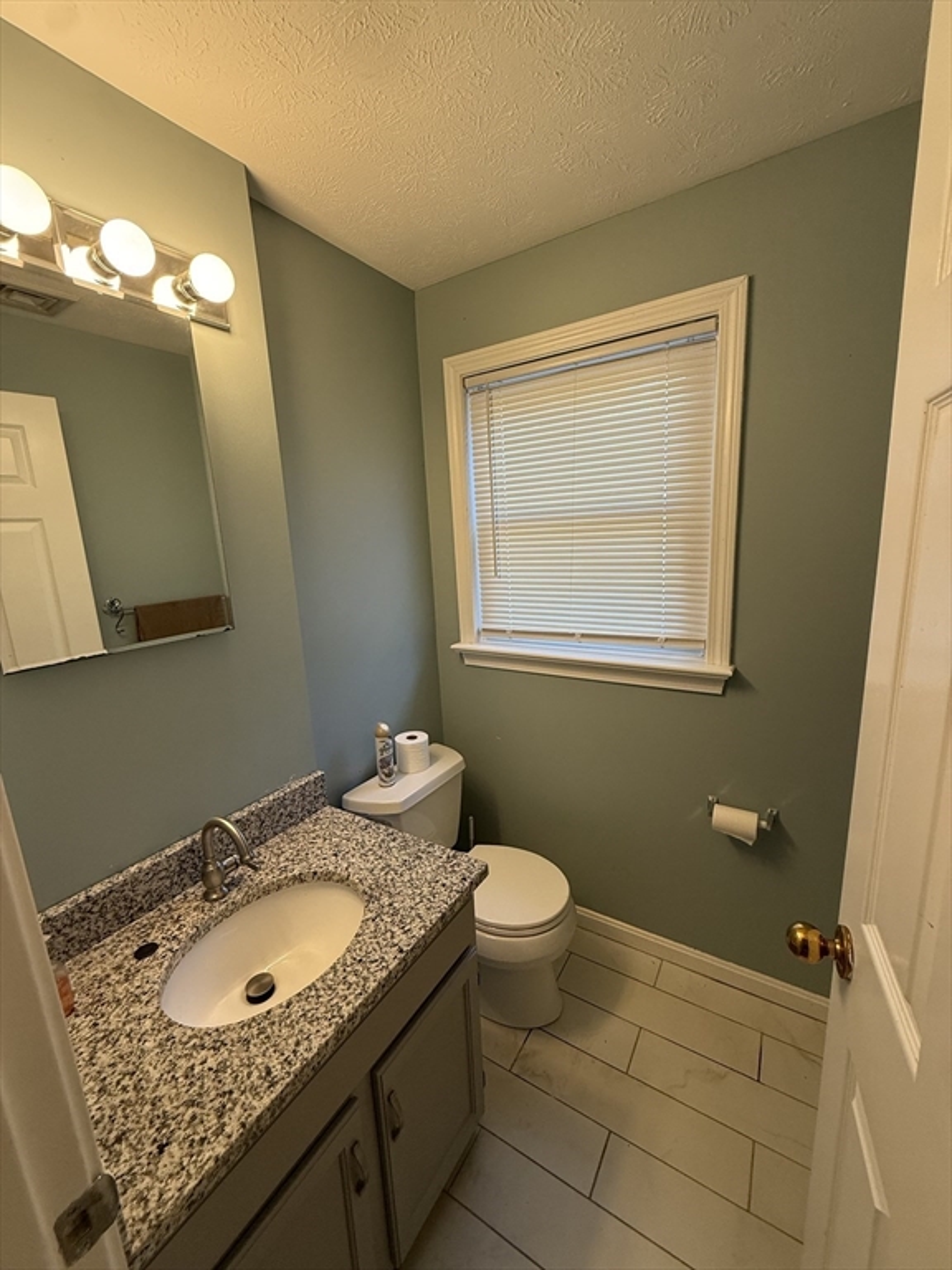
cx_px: 476
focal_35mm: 14
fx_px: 513
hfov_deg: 85.7
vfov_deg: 102.1
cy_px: 635
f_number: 2.2
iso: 200
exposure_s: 1/120
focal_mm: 2.22
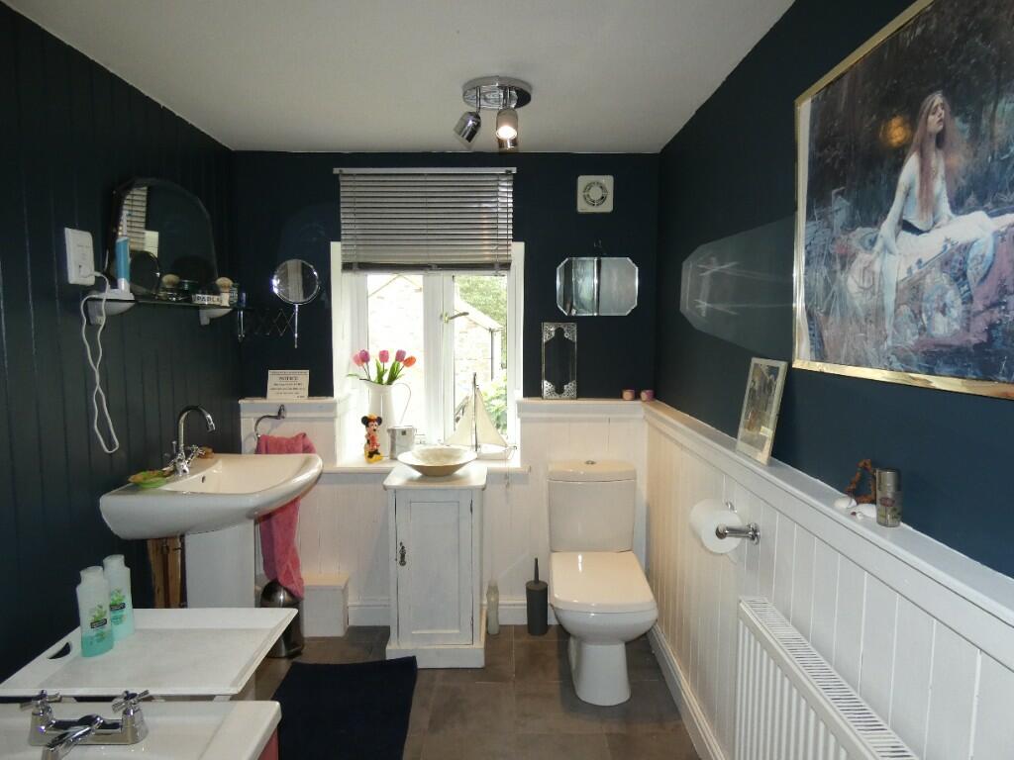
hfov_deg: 81.7
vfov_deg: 66.0
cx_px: 507
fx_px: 586
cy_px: 380
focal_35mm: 20
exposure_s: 1/60
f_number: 2.8
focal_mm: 3.6
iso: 200
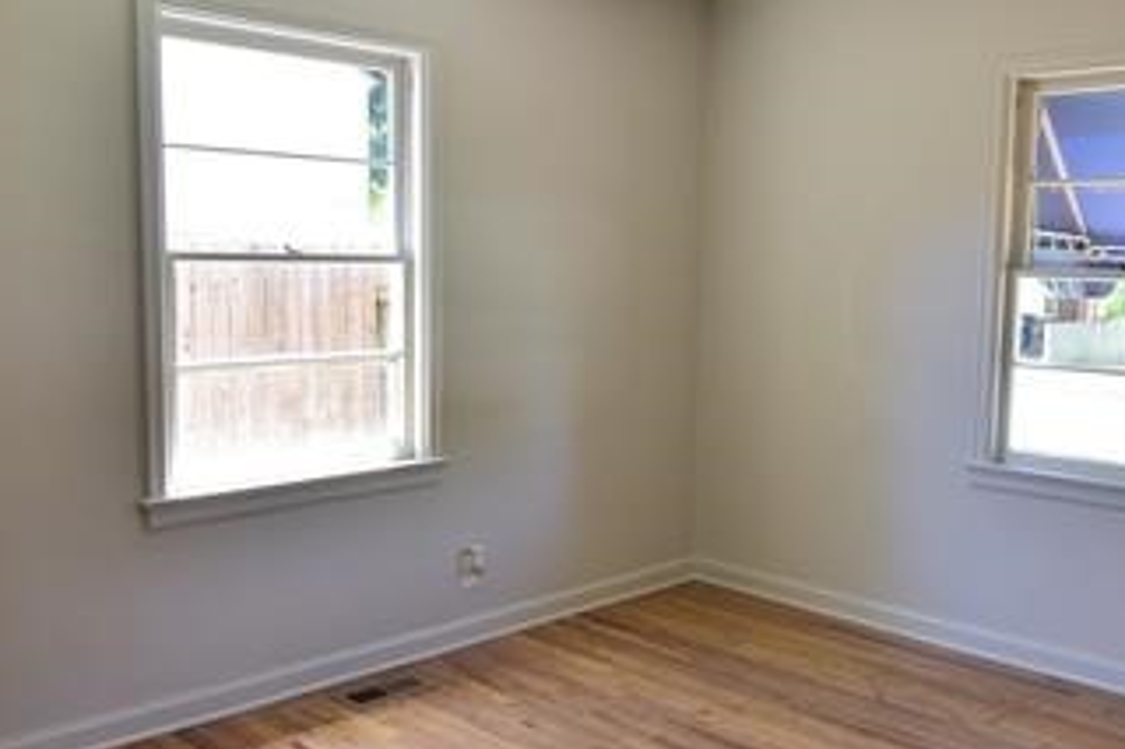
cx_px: 696
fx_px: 1124
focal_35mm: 36
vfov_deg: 36.8
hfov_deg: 52.6
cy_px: 380
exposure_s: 1/125
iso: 640
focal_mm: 12
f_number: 5.6
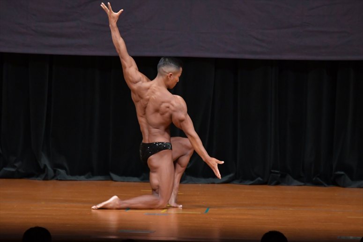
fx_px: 3175
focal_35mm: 315
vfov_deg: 4.4
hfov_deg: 6.5
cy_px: 121
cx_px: 182
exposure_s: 1/400
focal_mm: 210
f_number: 5.6
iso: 4000
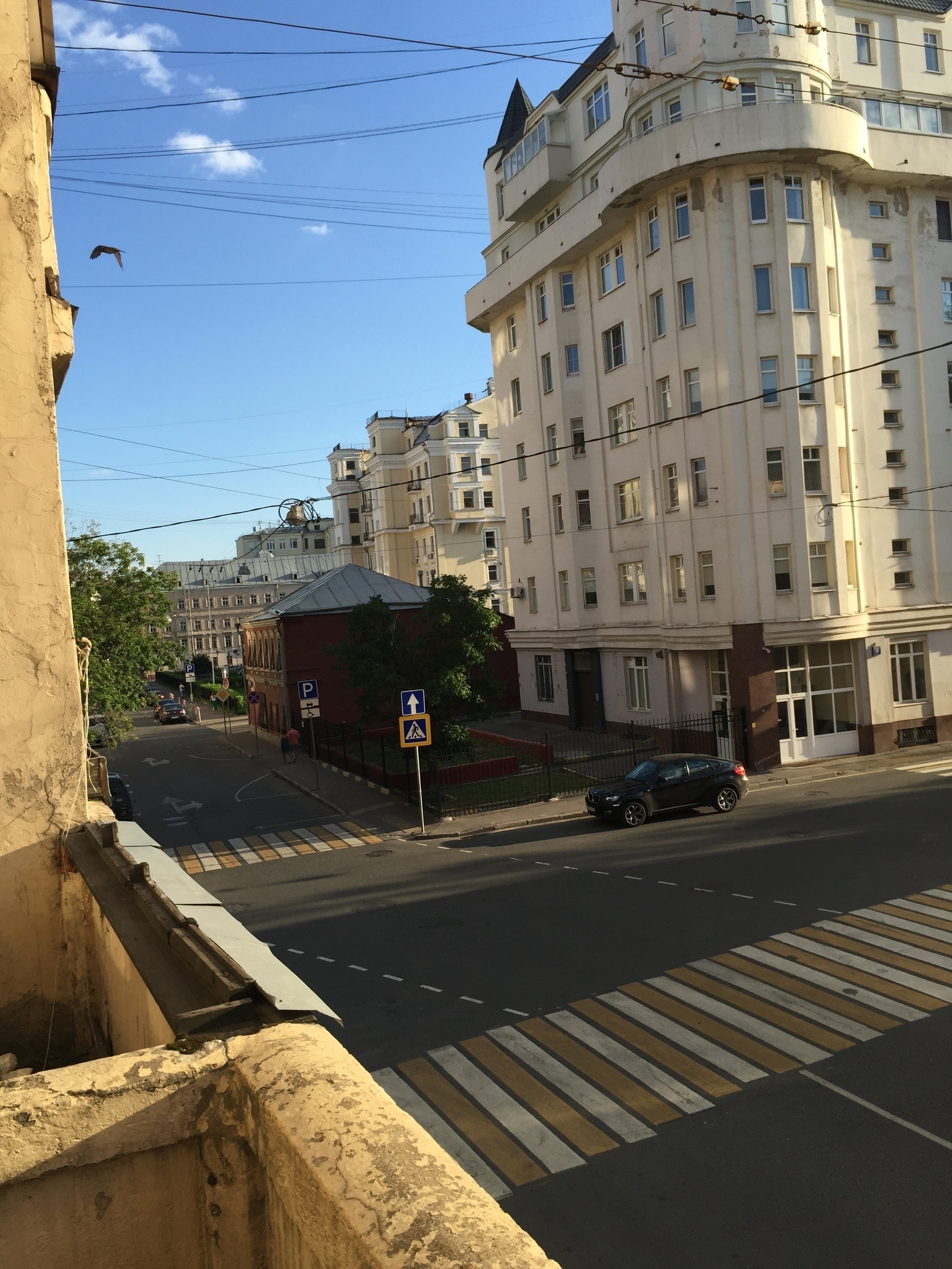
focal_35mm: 29
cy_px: 634
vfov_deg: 61.7
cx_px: 476
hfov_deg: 48.2
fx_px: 1063
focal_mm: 4.15
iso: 32
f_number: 2.2
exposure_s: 1/1099
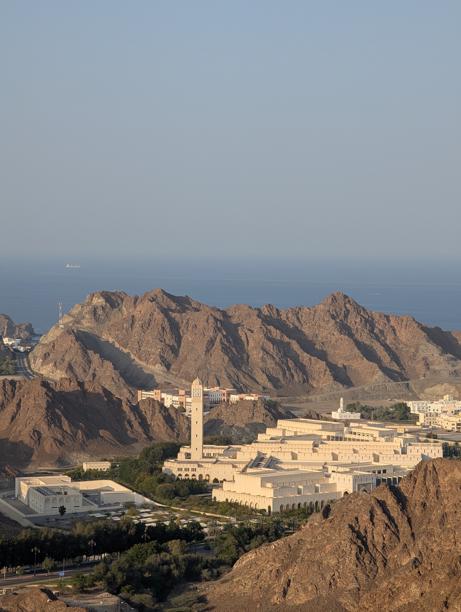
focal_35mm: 110
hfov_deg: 13.5
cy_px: 306
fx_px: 1948
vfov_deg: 17.9
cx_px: 230
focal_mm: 17.91
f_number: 2.8
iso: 45
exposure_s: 1/1083
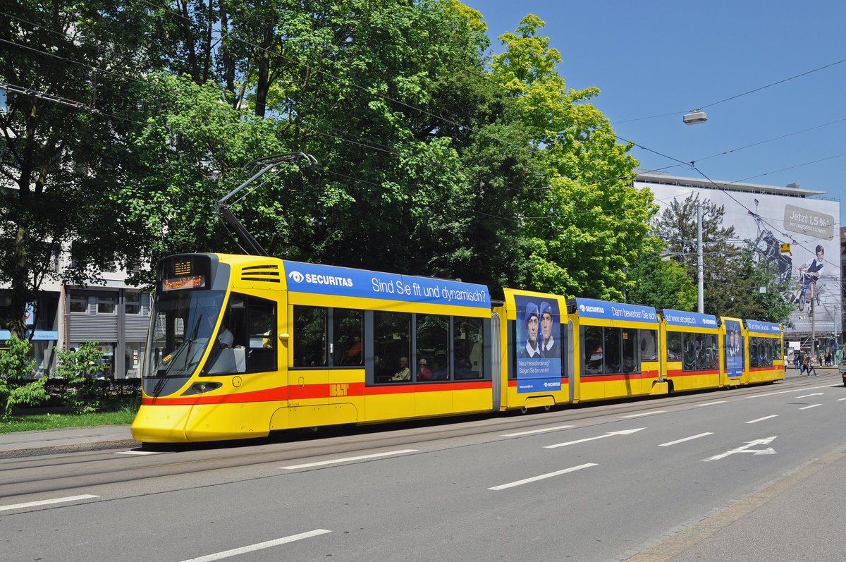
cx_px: 423
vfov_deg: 36.8
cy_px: 281
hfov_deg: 53.2
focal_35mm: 36
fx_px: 845
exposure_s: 1/1000
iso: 400
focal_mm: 24
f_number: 8
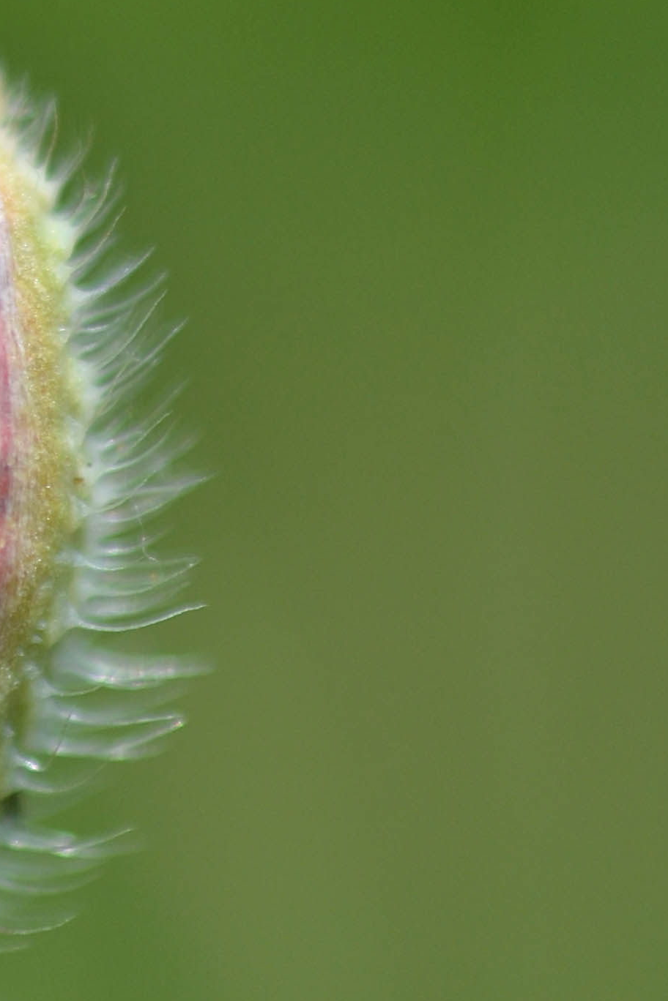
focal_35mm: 465
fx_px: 12941
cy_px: 470
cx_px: -379
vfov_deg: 4.4
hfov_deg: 2.9
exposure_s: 1/1600
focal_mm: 92
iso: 200
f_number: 3.2
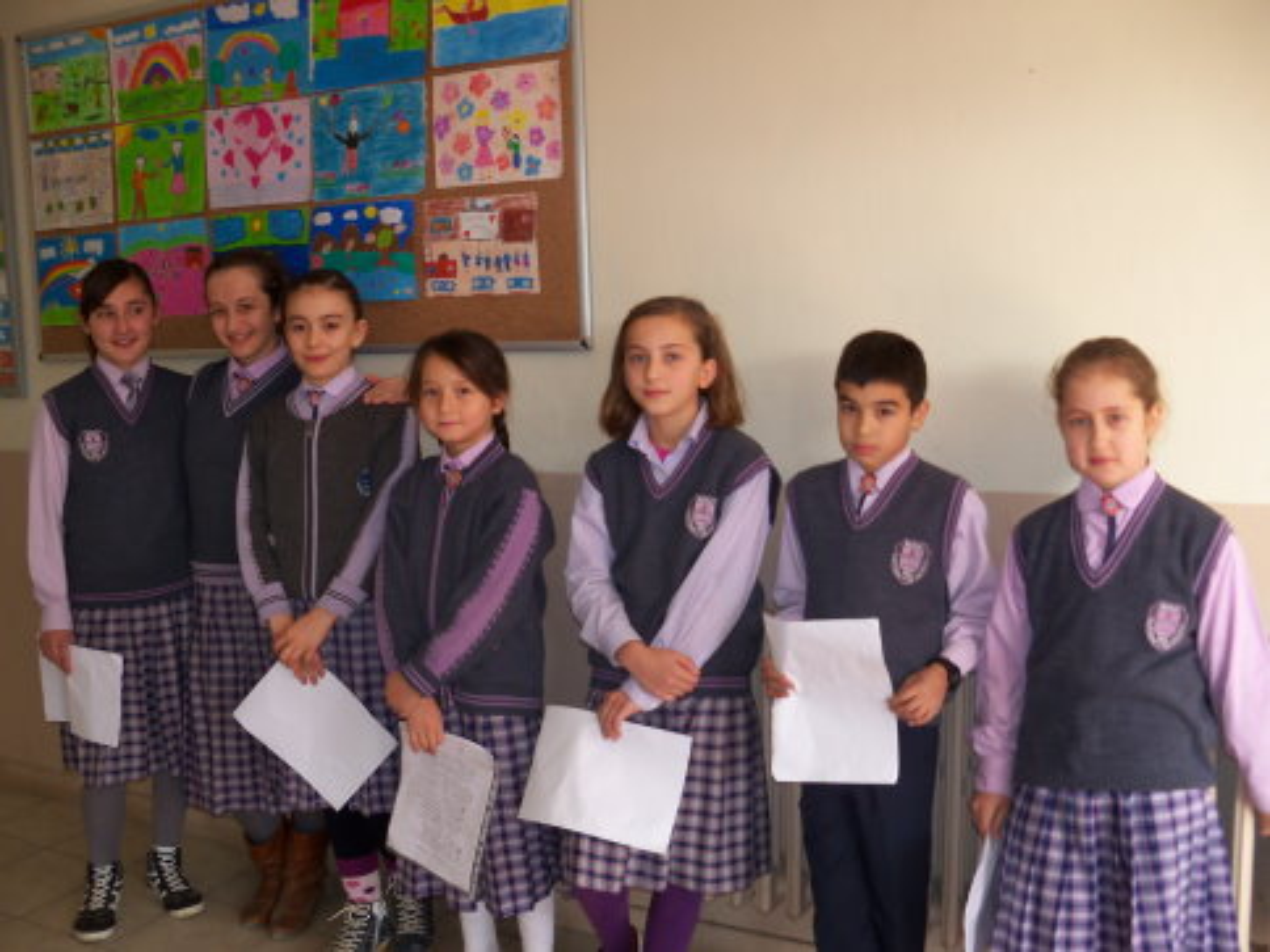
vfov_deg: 40.7
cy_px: 476
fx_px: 1284
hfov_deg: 52.6
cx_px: 635
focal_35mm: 35
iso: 64
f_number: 3.5
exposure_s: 1/30
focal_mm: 6.2
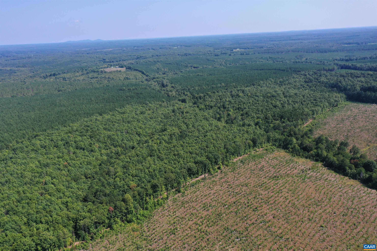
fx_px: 293
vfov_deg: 46.4
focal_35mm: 28
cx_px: 188
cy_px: 126
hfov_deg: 65.5
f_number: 5
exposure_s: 1/500
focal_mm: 10.26
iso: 100
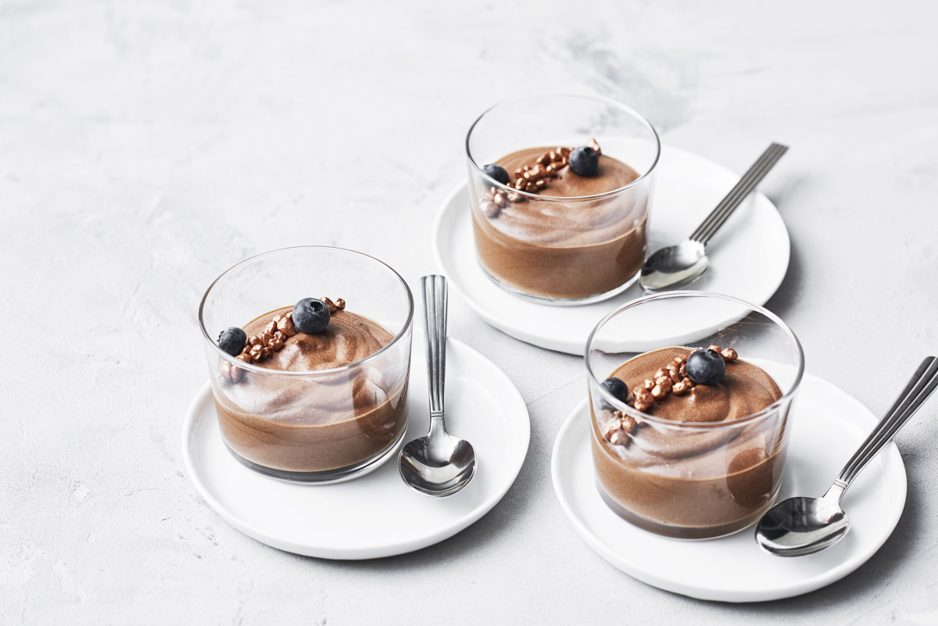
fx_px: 2215
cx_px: 469
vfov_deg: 16.1
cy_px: 313
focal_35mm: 85
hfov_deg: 23.9
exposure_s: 1/125
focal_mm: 85
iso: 80
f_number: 5.6
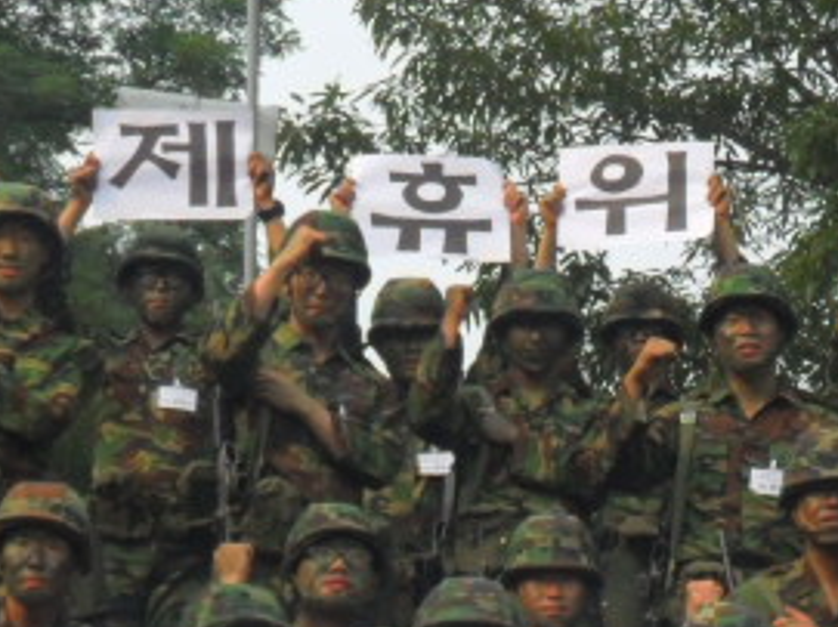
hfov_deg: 14.1
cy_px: 497
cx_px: 374
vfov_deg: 10.6
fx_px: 3388
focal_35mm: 140
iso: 100
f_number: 4
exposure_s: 1/500
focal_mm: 6.6
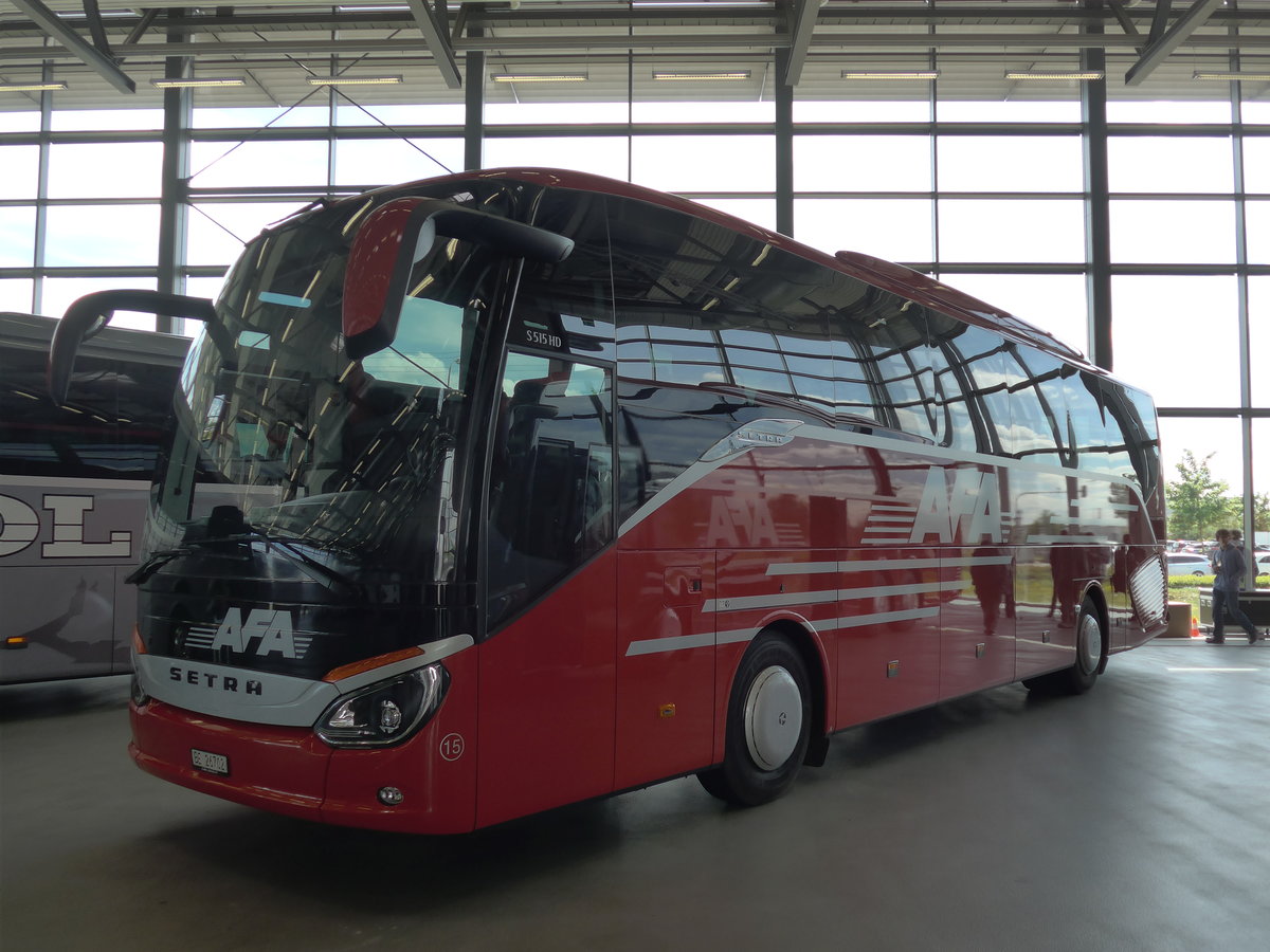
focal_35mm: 29
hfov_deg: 61.7
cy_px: 476
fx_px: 1064
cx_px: 635
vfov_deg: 48.2
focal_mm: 6
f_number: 2
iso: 160
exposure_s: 1/800
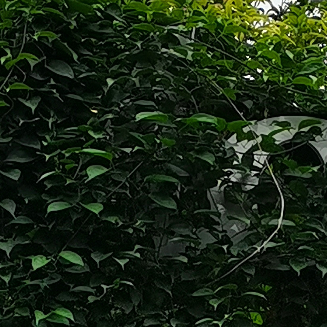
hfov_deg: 7.2
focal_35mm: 242
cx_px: 63
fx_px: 2586
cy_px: 659
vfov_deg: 7.0
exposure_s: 1/258
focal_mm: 5.58
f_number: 1.8
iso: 50
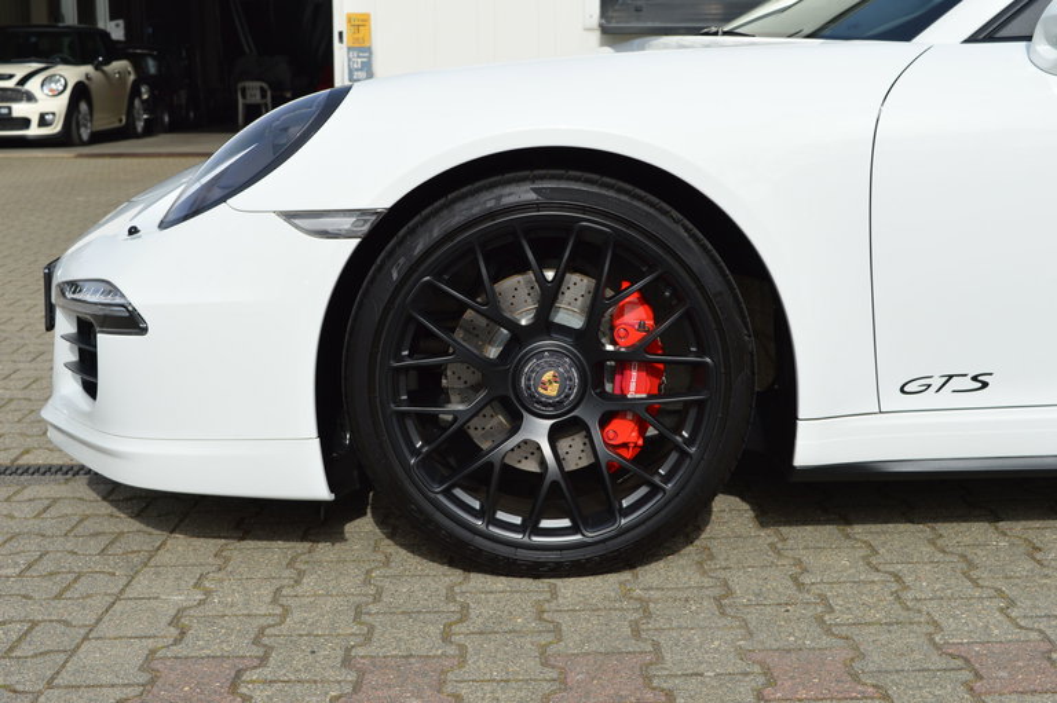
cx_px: 528
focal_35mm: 54
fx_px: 1584
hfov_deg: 36.9
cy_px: 352
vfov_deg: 25.0
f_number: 8
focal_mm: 36
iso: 100
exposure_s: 1/250
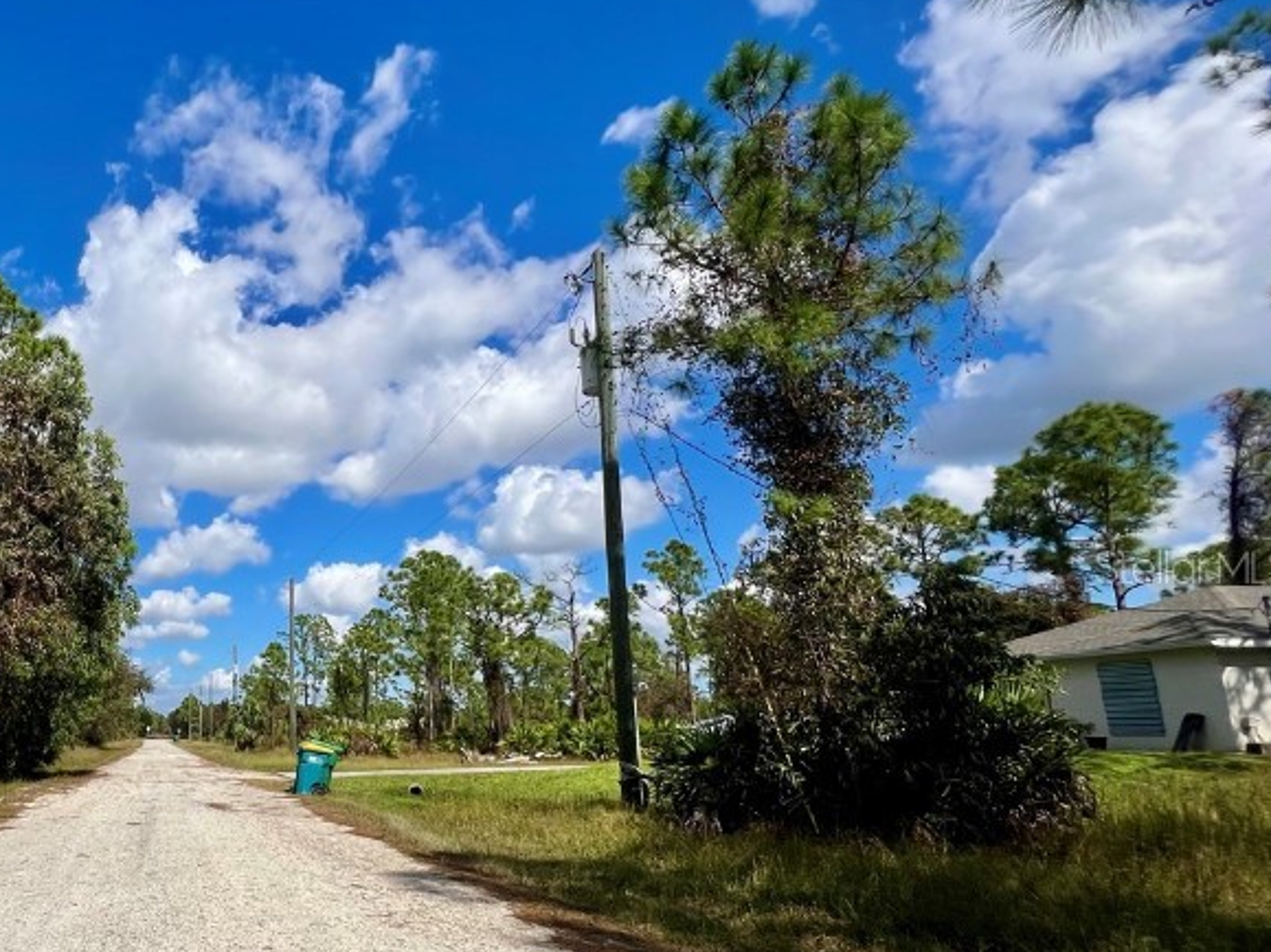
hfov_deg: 64.2
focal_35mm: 23
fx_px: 844
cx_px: 178
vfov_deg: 58.4
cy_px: 566
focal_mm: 1.57
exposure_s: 1/3215
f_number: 1.8
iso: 32
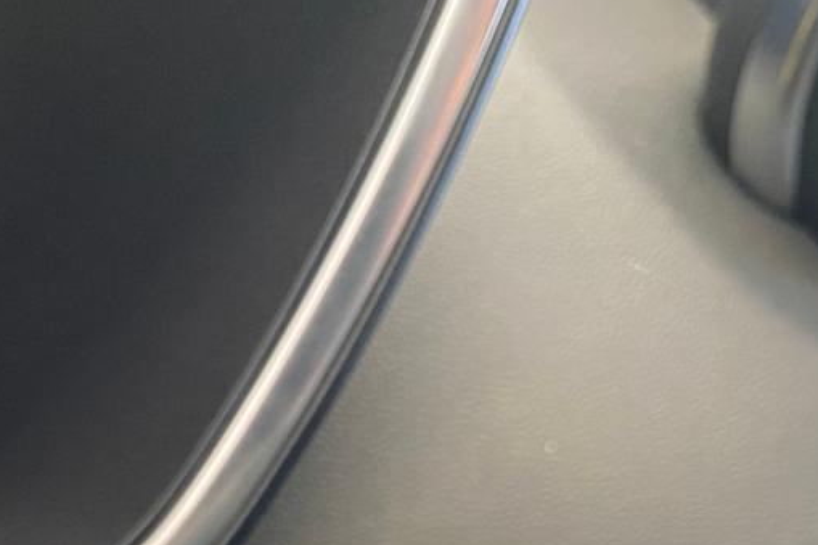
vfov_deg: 18.7
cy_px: 695
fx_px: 1545
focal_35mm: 68
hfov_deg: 29.6
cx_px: 326
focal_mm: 4.25
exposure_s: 1/40
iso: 400
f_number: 1.8
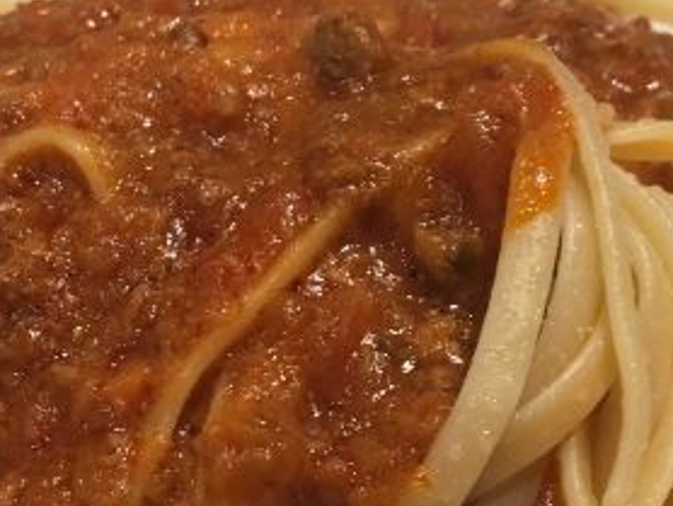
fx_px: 1420
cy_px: 514
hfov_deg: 26.6
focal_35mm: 73
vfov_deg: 19.6
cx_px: 259
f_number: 2.2
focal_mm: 4.15
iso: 125
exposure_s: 1/33
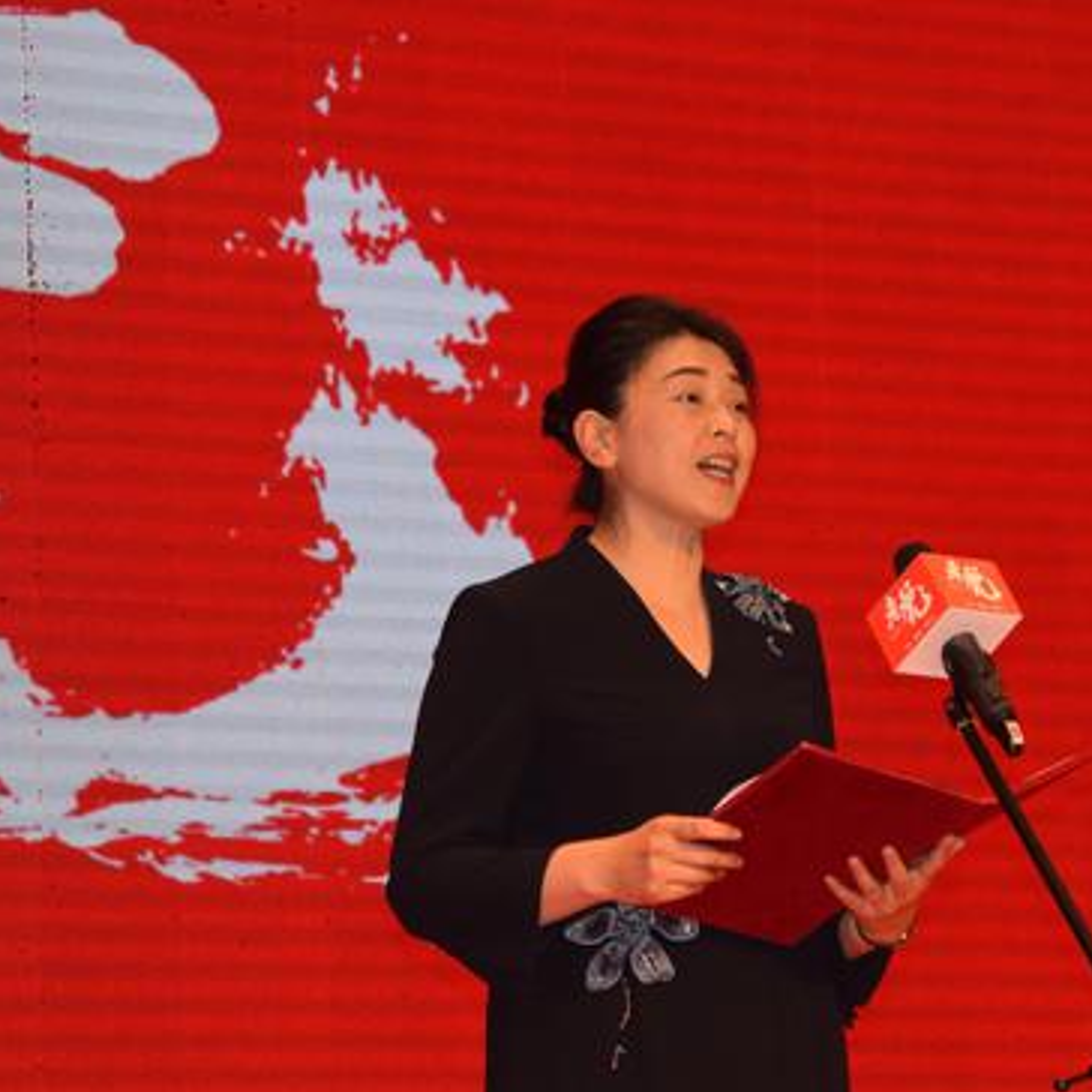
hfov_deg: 10.7
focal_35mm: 164
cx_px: 723
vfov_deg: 10.7
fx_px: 5840
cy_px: 548
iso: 720
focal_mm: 85
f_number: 5.6
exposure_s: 1/125
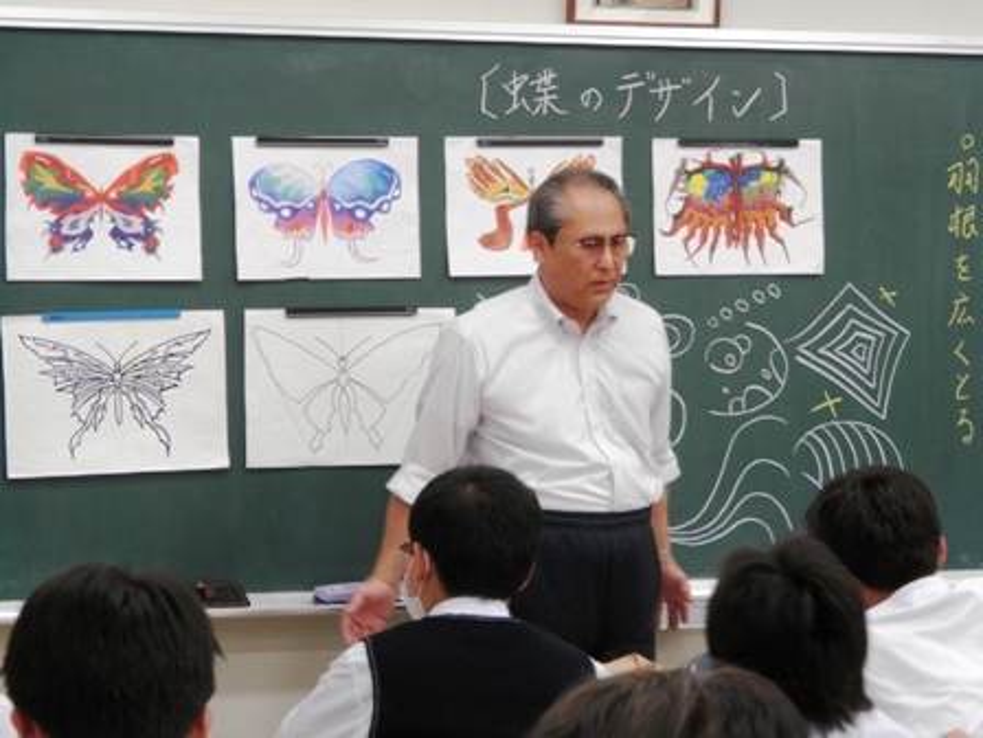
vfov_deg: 11.6
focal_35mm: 128
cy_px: 369
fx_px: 3635
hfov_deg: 15.4
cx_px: 492
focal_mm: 22.9
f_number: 5.3
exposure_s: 1/50
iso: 200
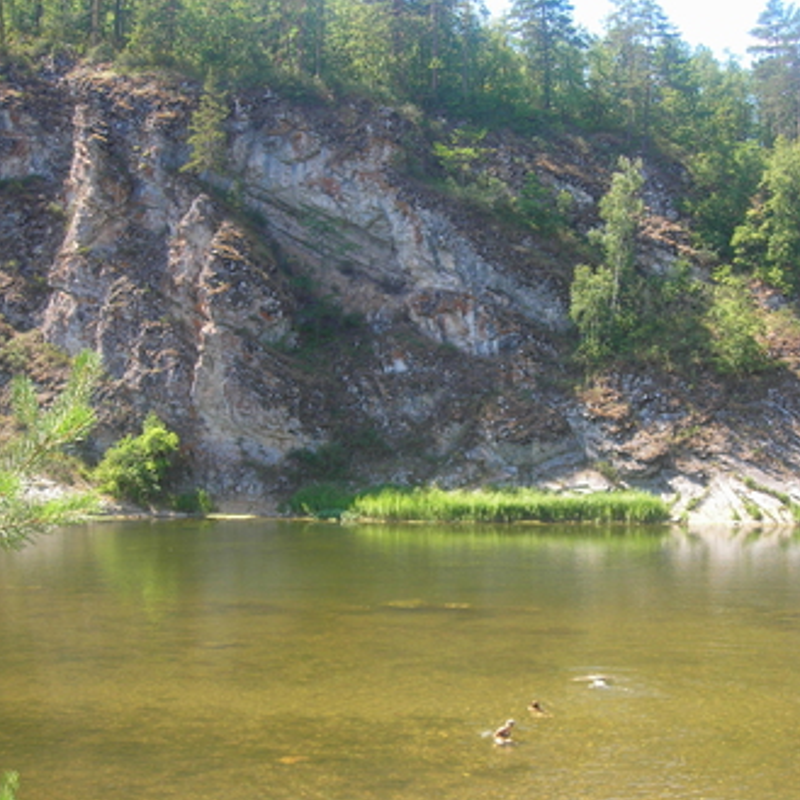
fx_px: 1203
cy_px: 406
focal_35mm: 46
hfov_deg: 36.6
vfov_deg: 36.8
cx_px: 484
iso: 50
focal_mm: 6.3
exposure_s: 1/110
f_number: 3.2
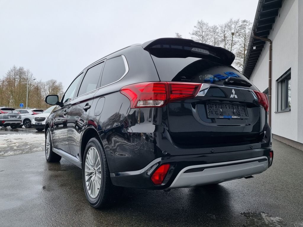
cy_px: 114
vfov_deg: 53.1
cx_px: 152
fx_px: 228
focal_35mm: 26
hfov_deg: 67.3
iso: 50
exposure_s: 1/408
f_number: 1.8
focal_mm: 5.4
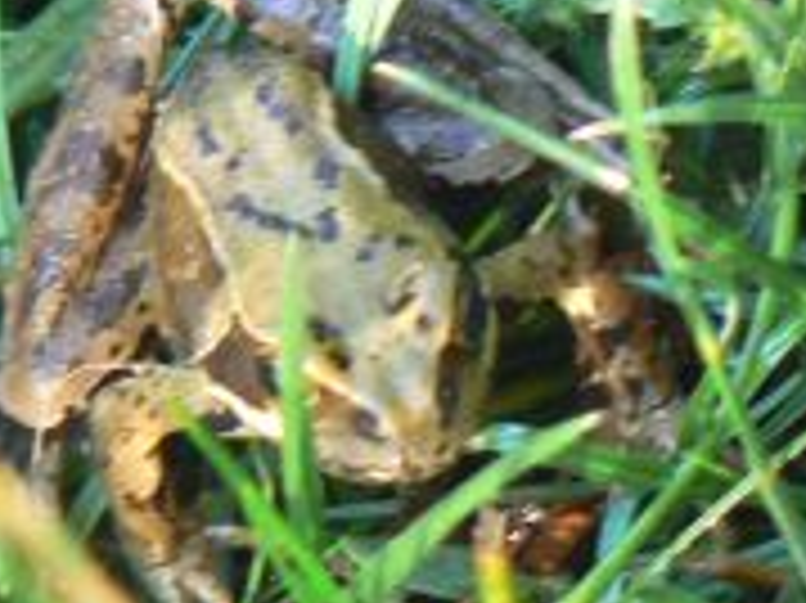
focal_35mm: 245
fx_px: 5701
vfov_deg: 6.1
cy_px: 356
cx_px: 302
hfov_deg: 8.1
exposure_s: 1/20
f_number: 3.2
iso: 200
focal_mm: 20.3
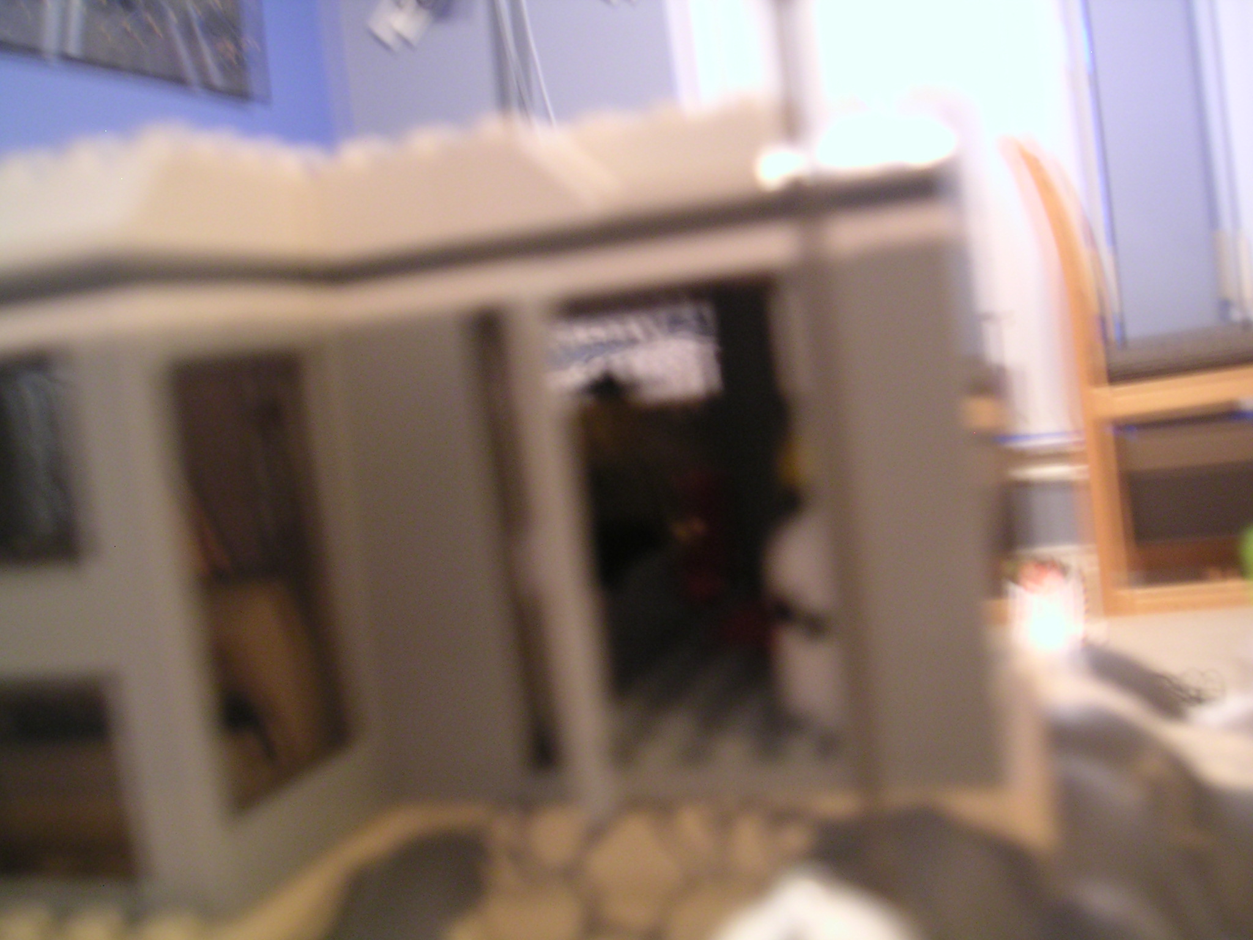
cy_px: 470
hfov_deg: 49.0
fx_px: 1375
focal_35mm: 38
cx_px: 626
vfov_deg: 37.7
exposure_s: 2
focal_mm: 6
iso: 100
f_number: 2.8
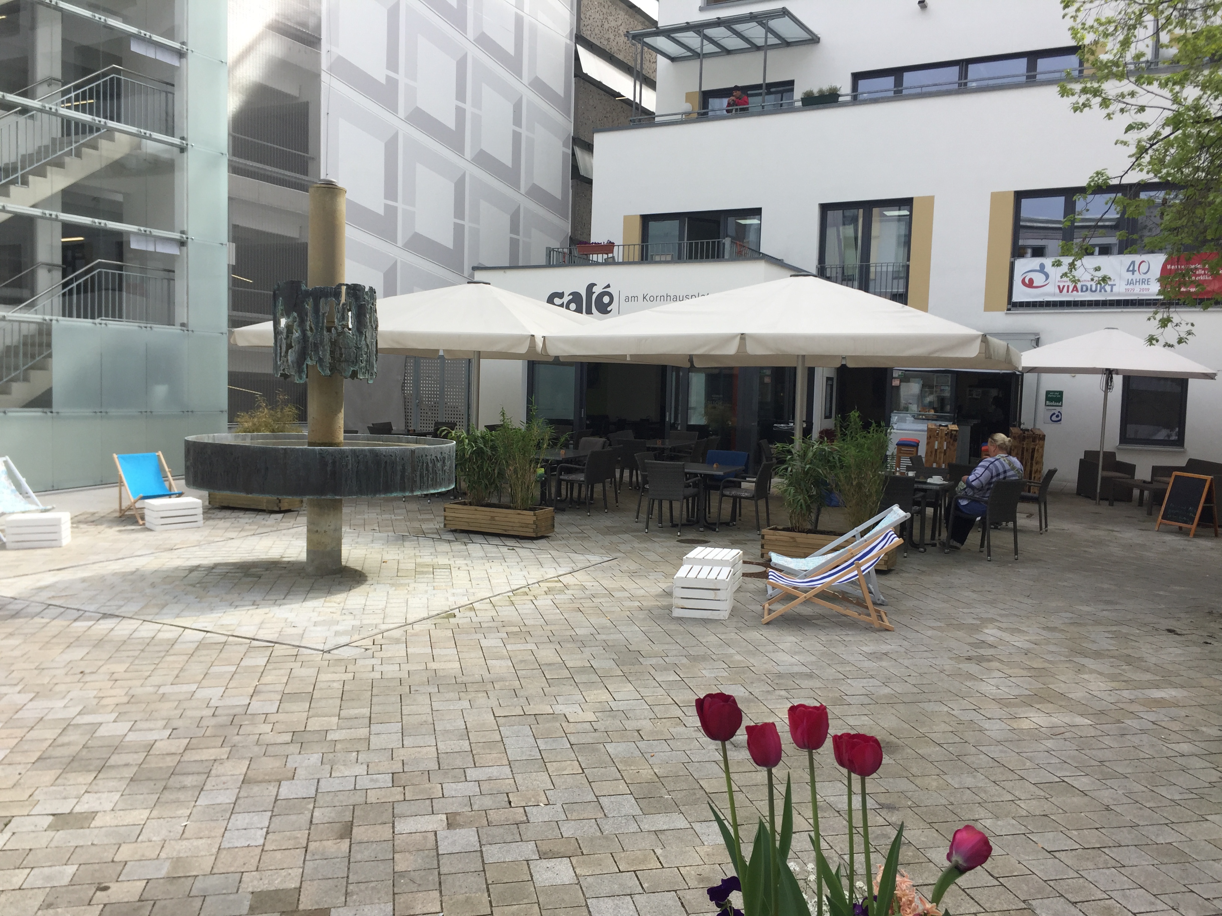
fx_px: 1024
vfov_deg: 48.2
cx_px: 611
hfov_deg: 61.7
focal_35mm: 29
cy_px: 458
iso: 32
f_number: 2.2
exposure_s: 1/1014
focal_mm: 4.15
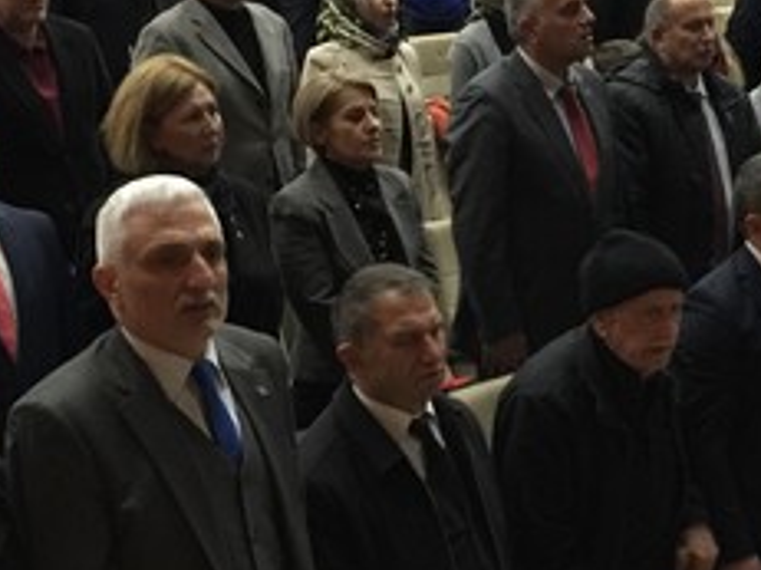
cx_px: 540
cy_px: 385
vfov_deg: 17.5
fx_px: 1846
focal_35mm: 84
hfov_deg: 23.1
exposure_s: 1/4
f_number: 2.2
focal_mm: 4.15
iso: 160
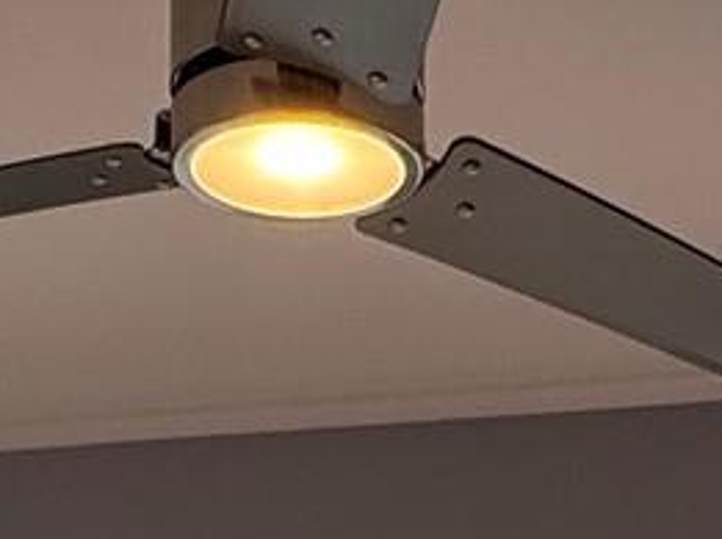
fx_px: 2291
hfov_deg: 17.9
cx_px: 432
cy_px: 1324
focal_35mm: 110
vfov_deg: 11.1
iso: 40
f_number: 2.2
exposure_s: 1/125
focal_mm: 2.22
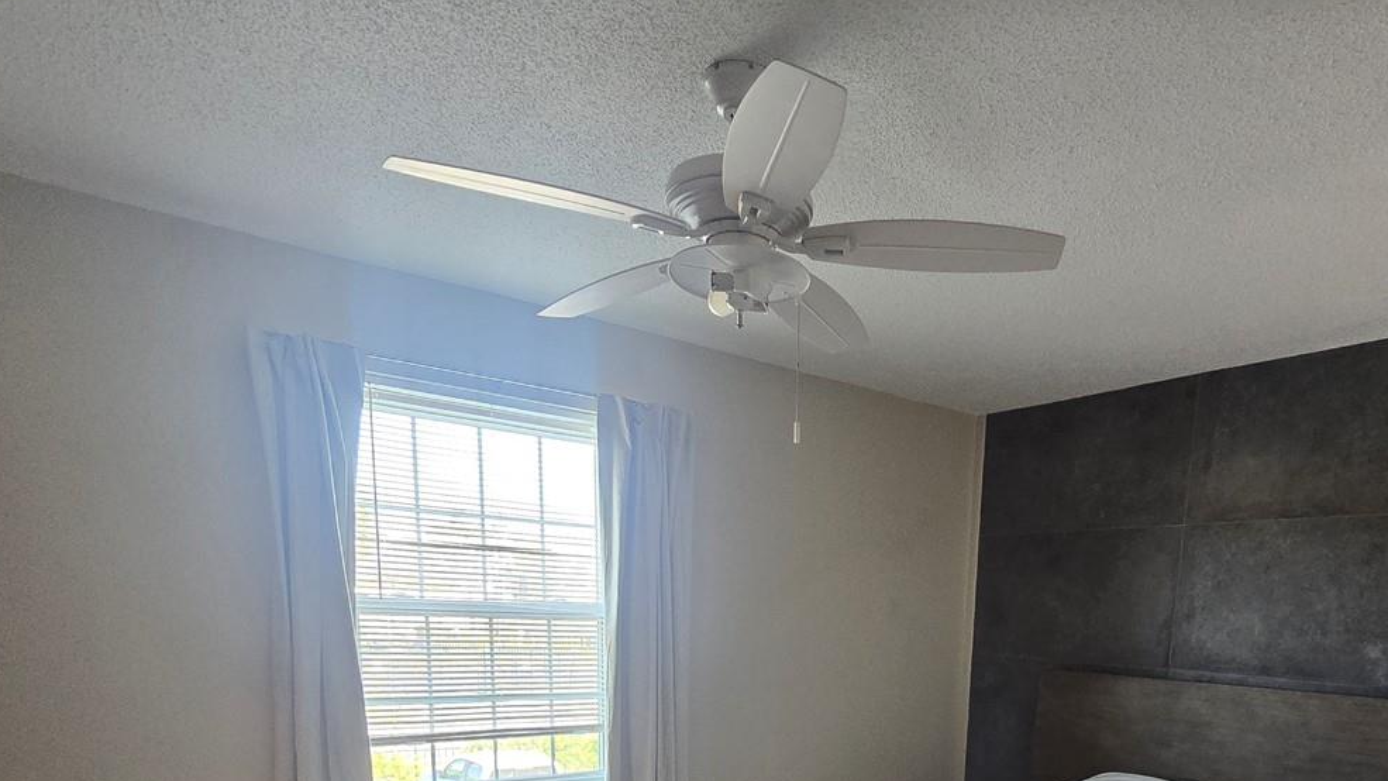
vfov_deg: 42.5
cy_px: 788
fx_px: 846
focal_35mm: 23
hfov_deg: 77.4
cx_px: 861
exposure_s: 1/60
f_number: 2.2
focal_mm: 2.2
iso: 320
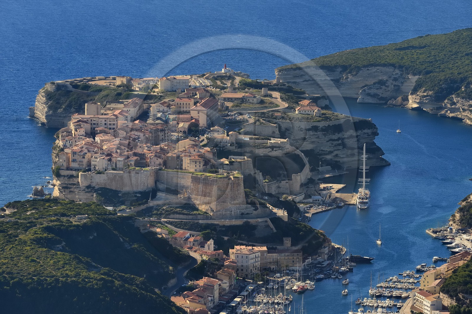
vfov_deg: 7.6
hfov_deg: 11.4
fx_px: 2359
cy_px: 157
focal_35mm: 180
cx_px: 236
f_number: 10
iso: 400
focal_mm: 180
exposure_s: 1/800
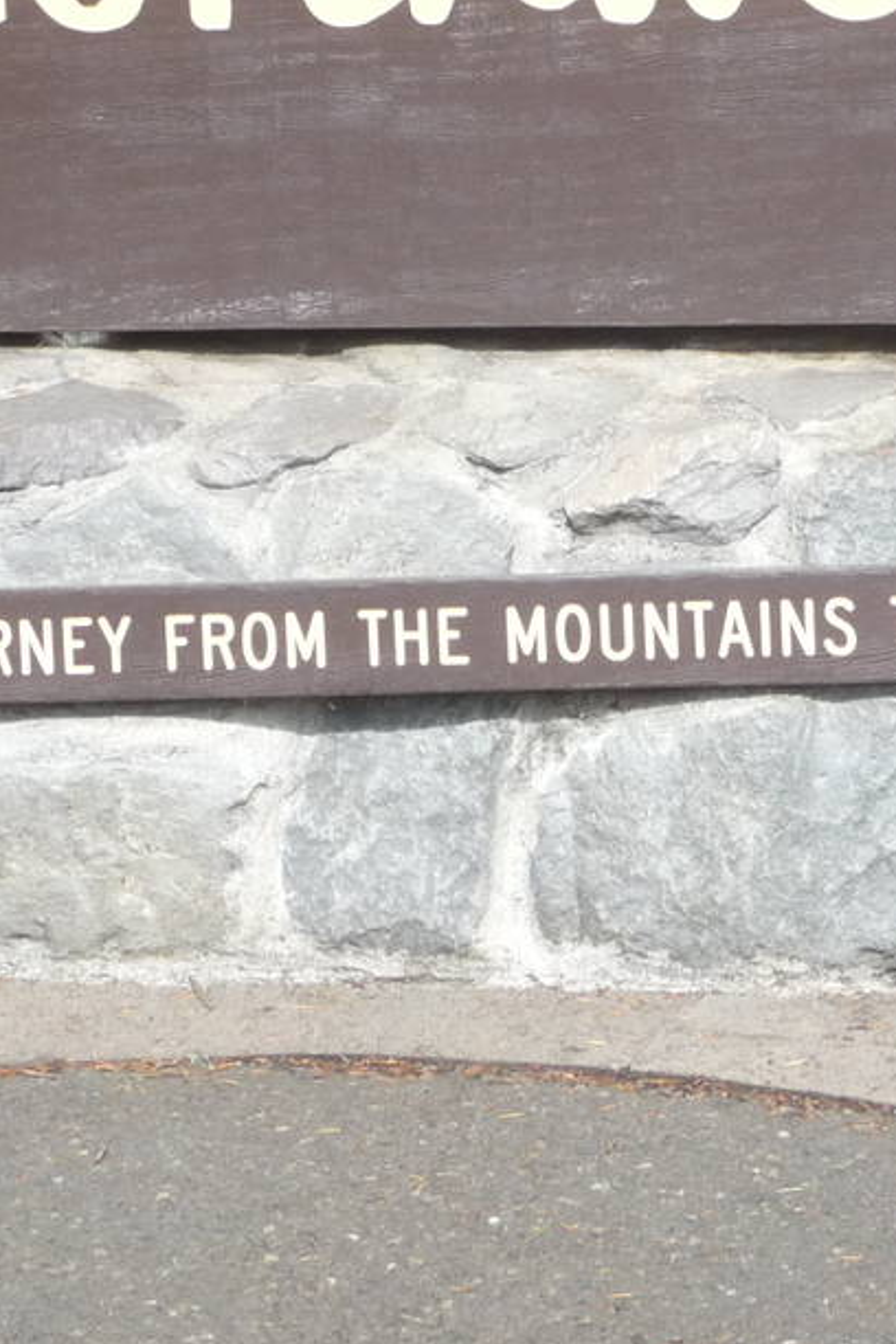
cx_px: 753
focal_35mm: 136
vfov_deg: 14.9
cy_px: 33
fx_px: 5077
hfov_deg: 10.0
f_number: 4.2
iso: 160
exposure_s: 1/500
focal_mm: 8.5
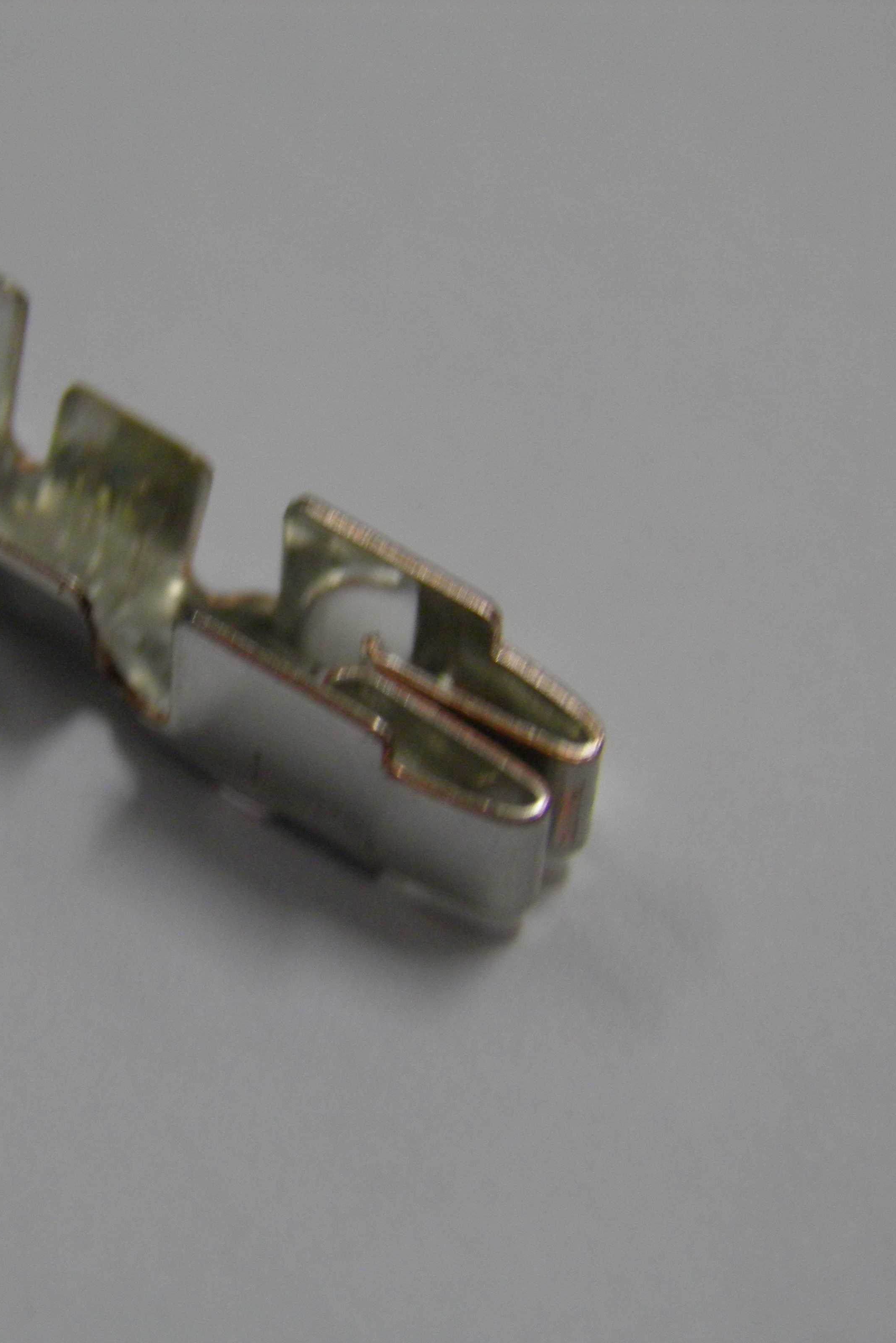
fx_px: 4367
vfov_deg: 17.5
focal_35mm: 117
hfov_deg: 11.7
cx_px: 191
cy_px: 670
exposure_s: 1/50
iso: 160
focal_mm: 15.2
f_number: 3.9
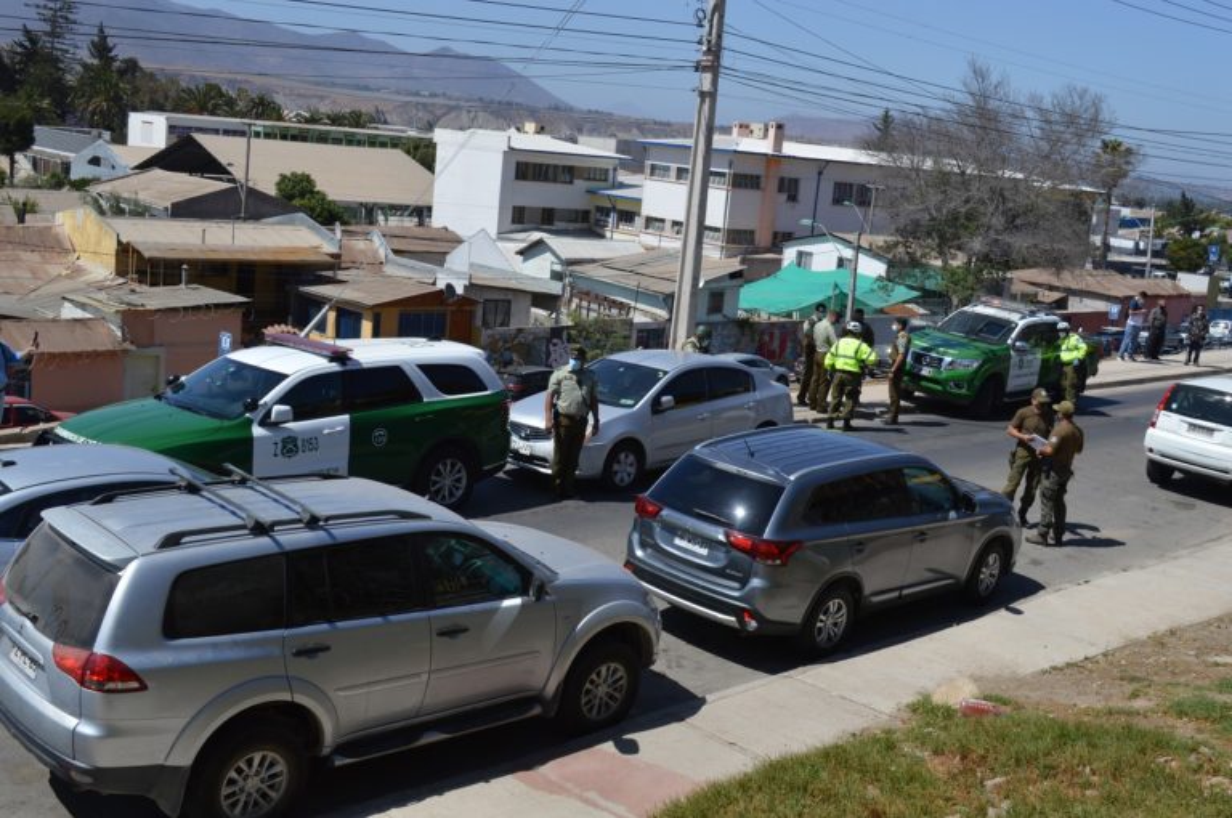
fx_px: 1333
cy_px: 409
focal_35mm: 39
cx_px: 616
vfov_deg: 34.1
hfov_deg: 49.6
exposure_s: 1/250
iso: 100
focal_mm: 26
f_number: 8
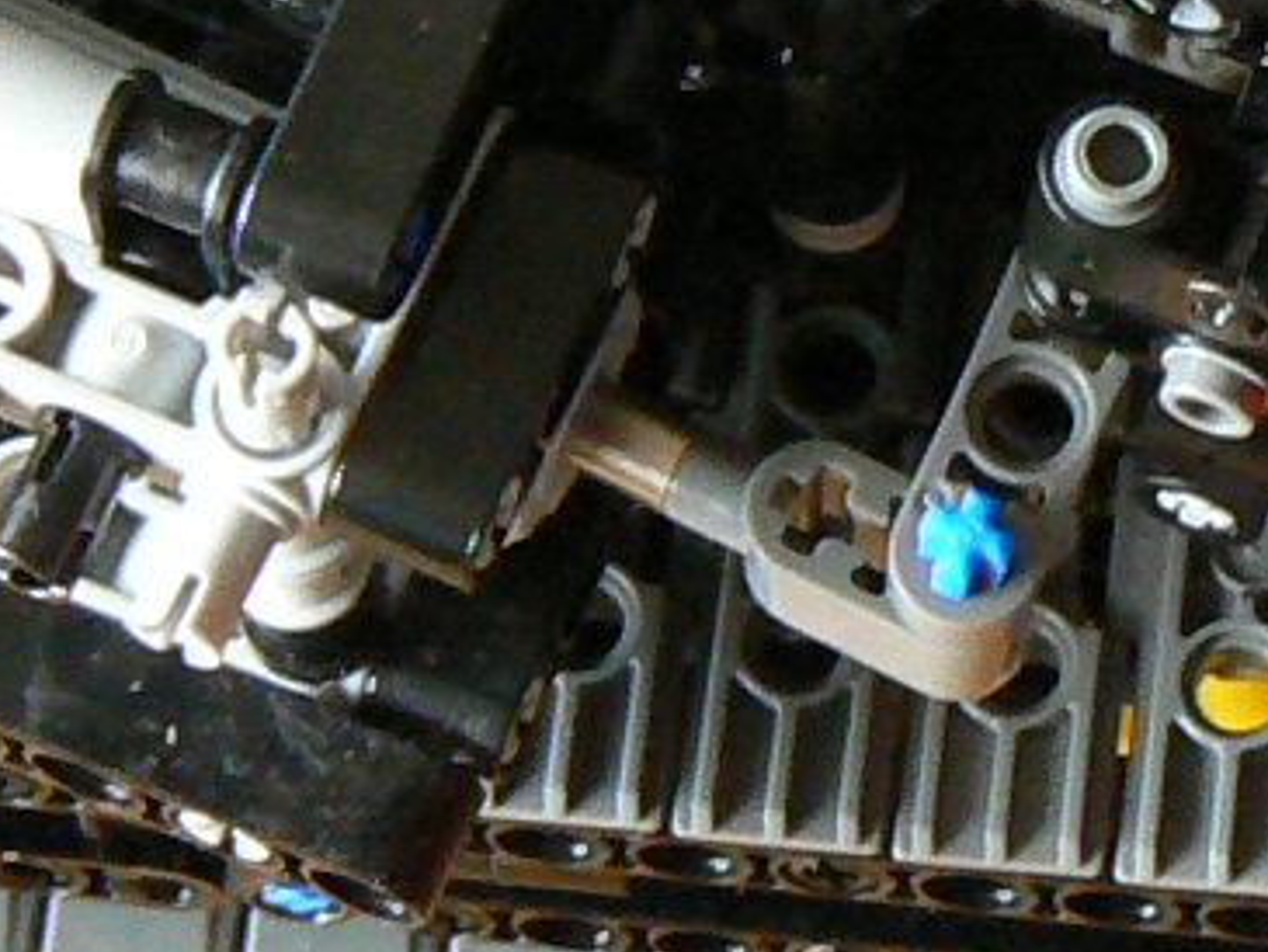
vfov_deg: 7.1
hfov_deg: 9.5
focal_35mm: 207
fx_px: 7585
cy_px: -181
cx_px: 1014
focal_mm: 7.1
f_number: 4
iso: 200
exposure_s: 1/1.3
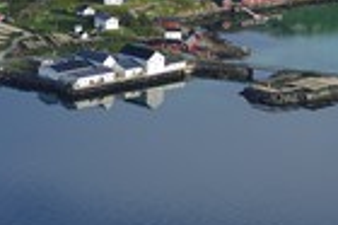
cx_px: 250
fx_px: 2204
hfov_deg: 8.8
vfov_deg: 5.8
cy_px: 17
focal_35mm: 235
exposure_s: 1/750
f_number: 3.5
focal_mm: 52
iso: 100
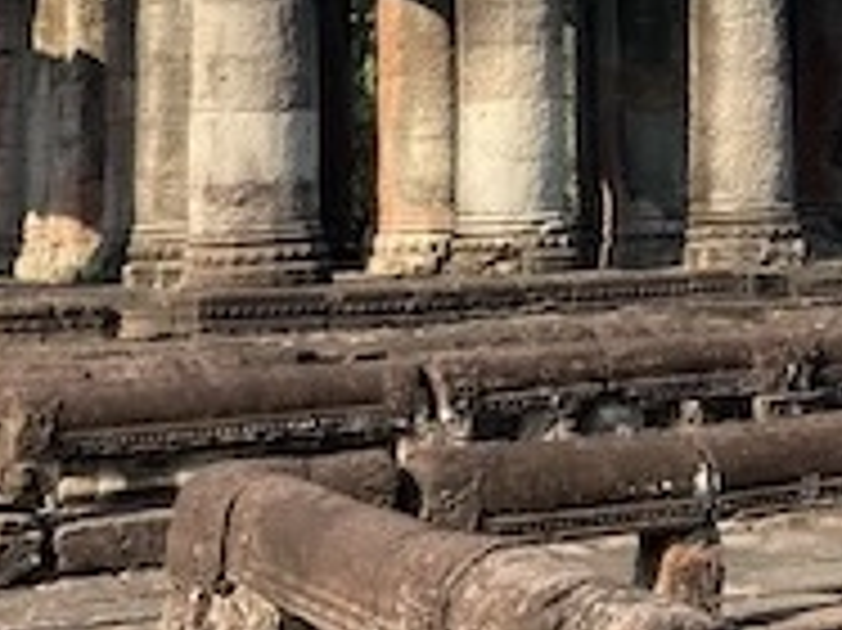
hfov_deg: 18.1
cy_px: -115
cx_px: 826
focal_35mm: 106
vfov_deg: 13.6
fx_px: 2577
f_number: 1.8
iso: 20
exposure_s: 1/545
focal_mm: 3.99
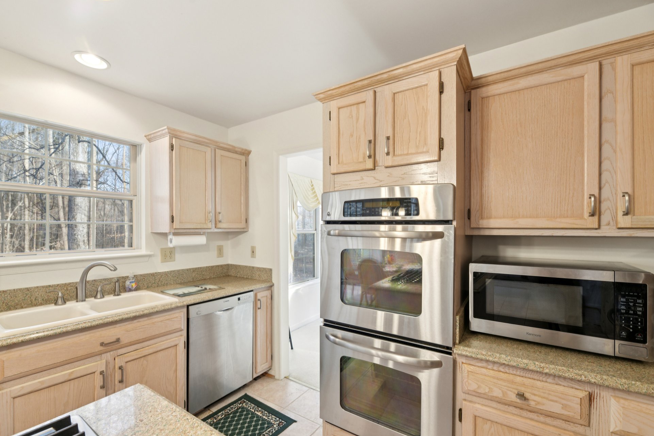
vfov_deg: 73.7
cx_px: 316
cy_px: 231
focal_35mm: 16
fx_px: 291
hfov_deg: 96.7
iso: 400
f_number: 8
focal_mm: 15
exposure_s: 1/15
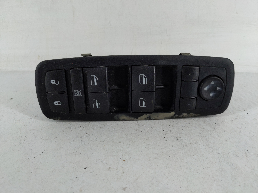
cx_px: 129
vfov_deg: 54.9
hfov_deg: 69.4
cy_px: 96
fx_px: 186
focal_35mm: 25
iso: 57
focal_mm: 4.38
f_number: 1.73
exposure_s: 1/108
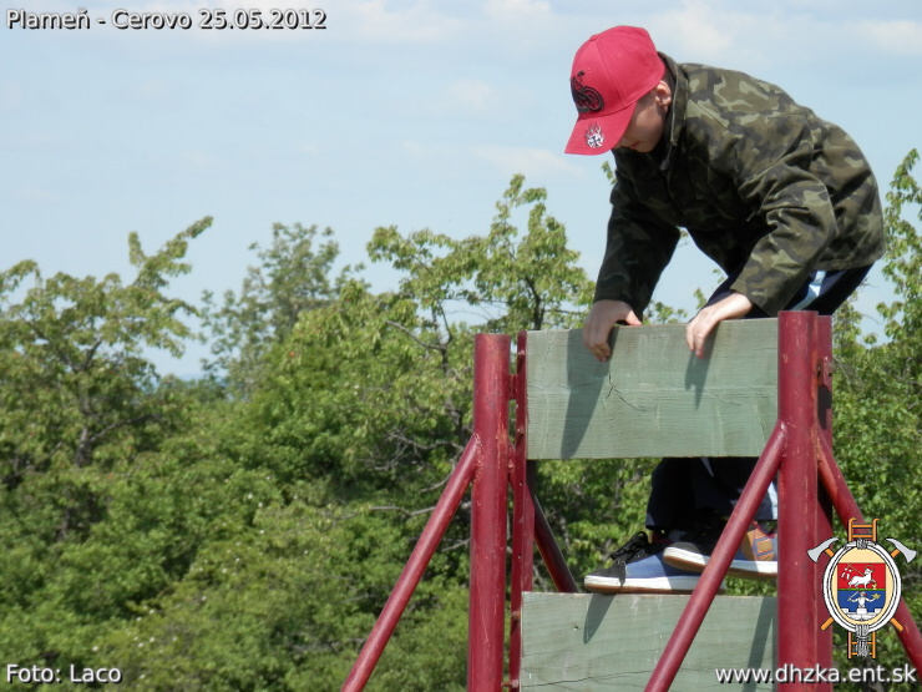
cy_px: 346
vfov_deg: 6.0
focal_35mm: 248
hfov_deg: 8.0
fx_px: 6606
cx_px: 461
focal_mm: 44.4
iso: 80
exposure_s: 1/250
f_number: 6.2
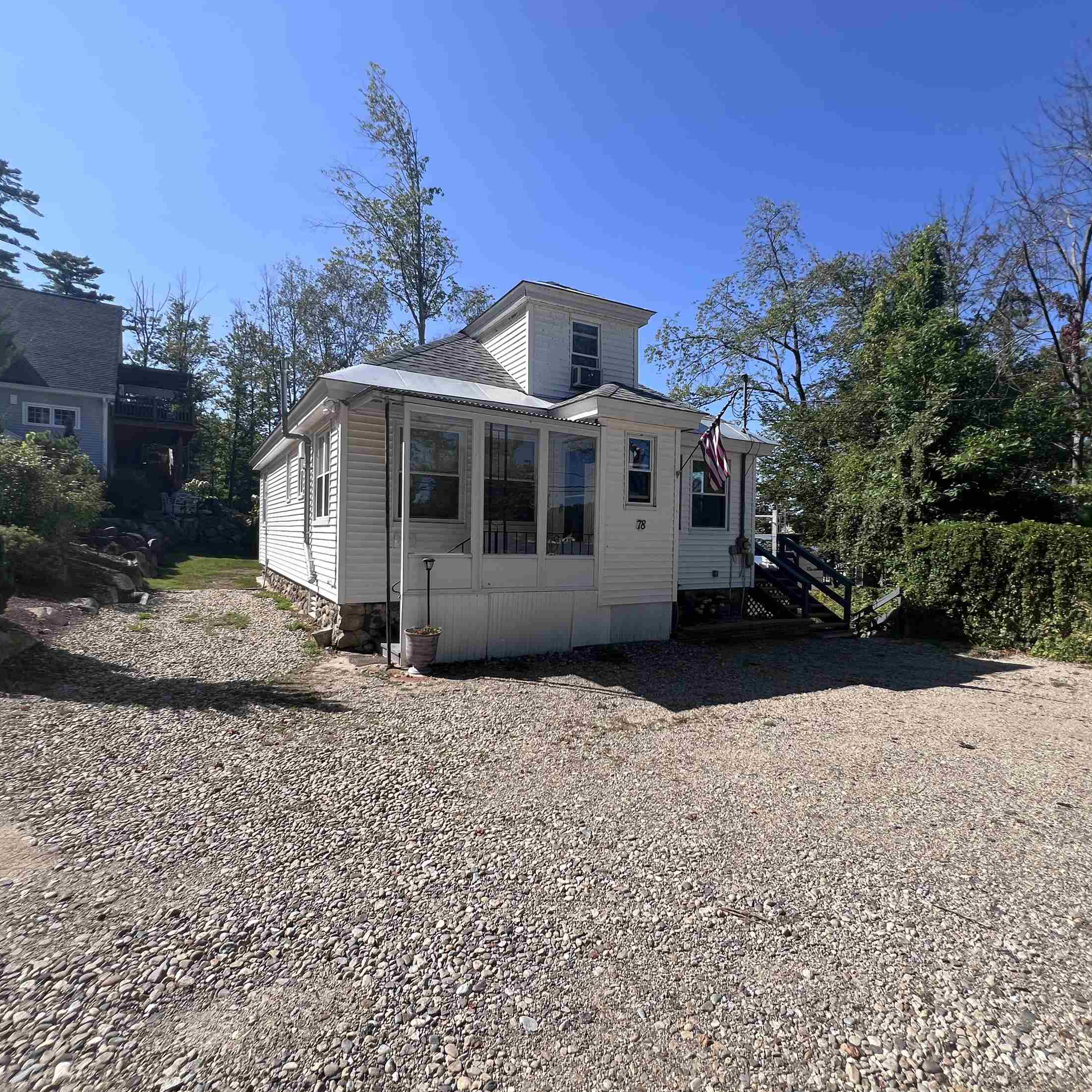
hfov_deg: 87.3
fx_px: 571
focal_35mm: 16
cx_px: 583
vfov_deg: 87.4
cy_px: 543
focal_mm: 1.57
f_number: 1.8
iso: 32
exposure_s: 1/1410
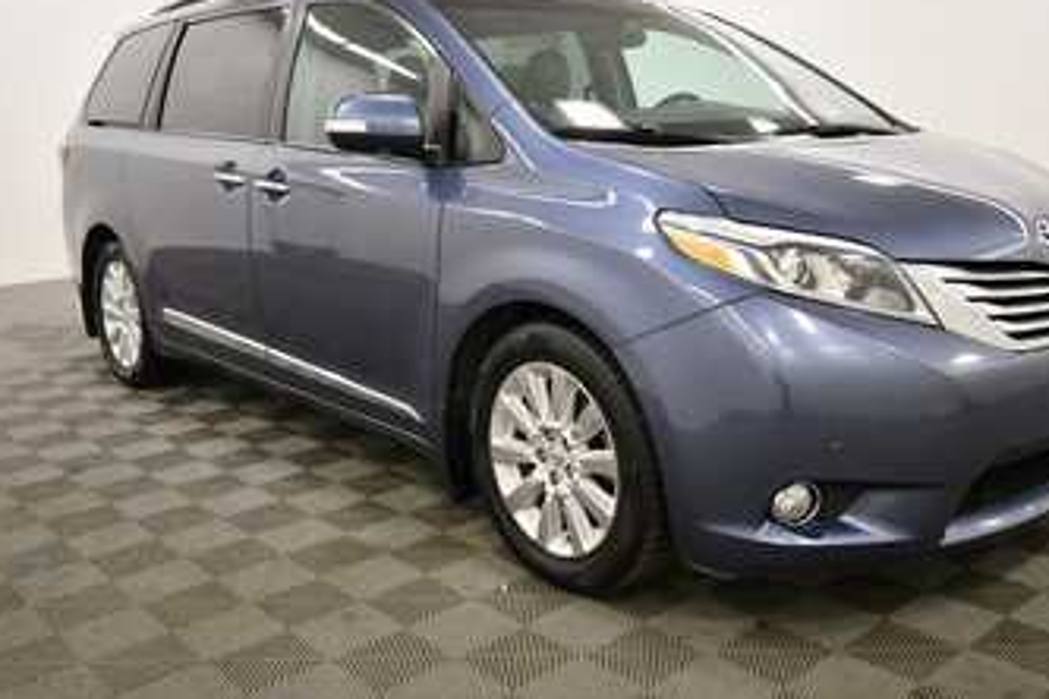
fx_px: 1049
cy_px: 301
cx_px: 592
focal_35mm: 36
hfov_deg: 53.0
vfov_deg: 36.8
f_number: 5.6
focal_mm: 20
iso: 1100
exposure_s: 1/125
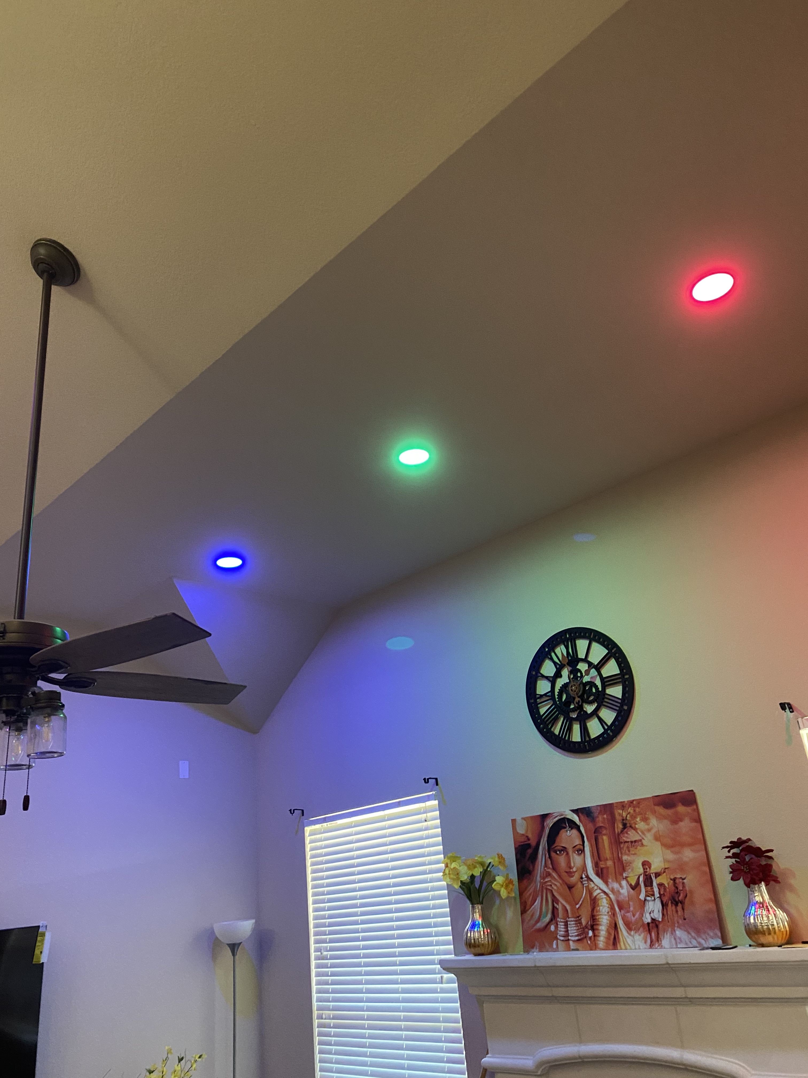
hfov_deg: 53.1
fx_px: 809
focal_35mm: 26
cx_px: 404
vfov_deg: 67.3
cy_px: 539
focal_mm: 4.25
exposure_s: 1/31
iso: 400
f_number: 1.8
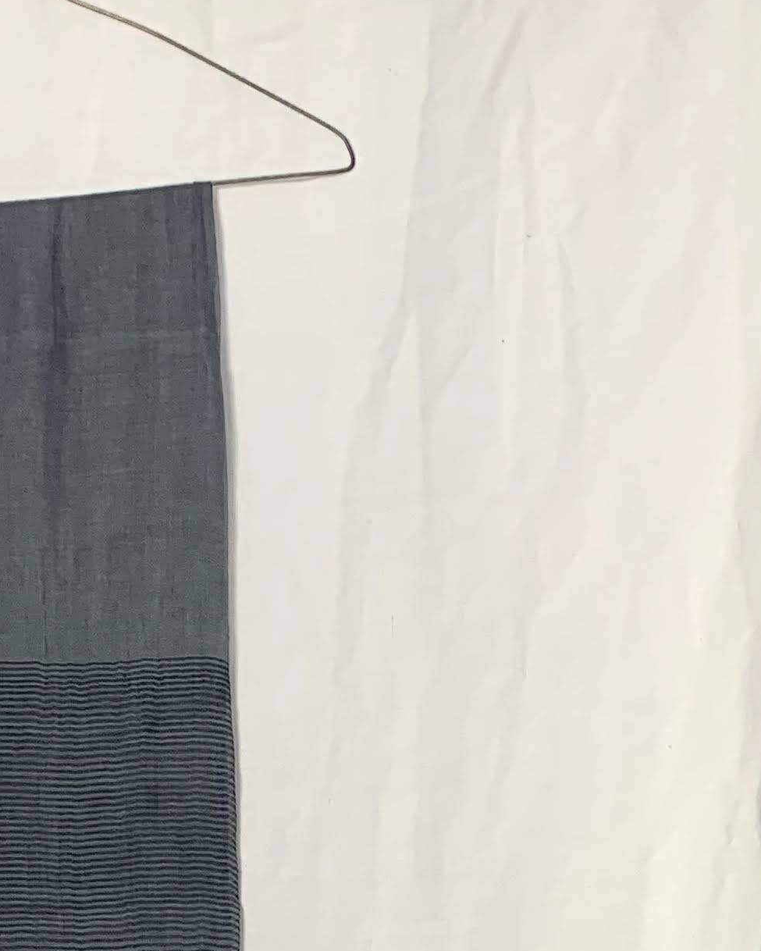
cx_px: 603
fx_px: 2364
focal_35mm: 84
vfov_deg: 20.3
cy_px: 1319
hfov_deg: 18.1
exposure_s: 1/60
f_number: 1.8
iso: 80
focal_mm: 4.25
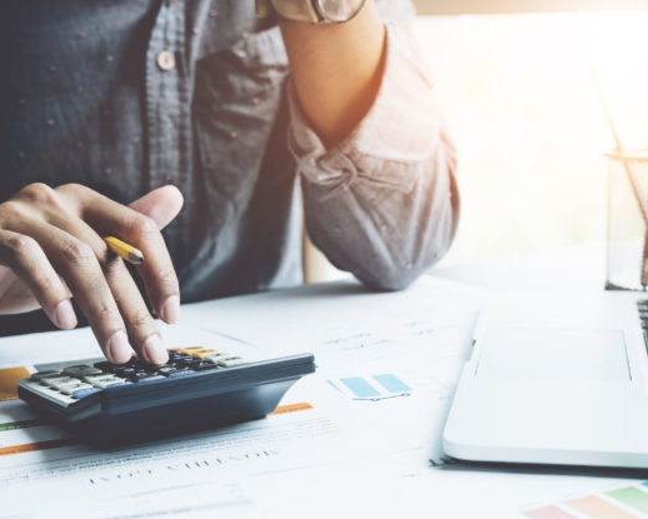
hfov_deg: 31.4
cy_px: 260
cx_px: 348
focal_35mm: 60
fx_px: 1151
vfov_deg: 25.4
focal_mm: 35
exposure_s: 1/80
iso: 1250
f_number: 4.5
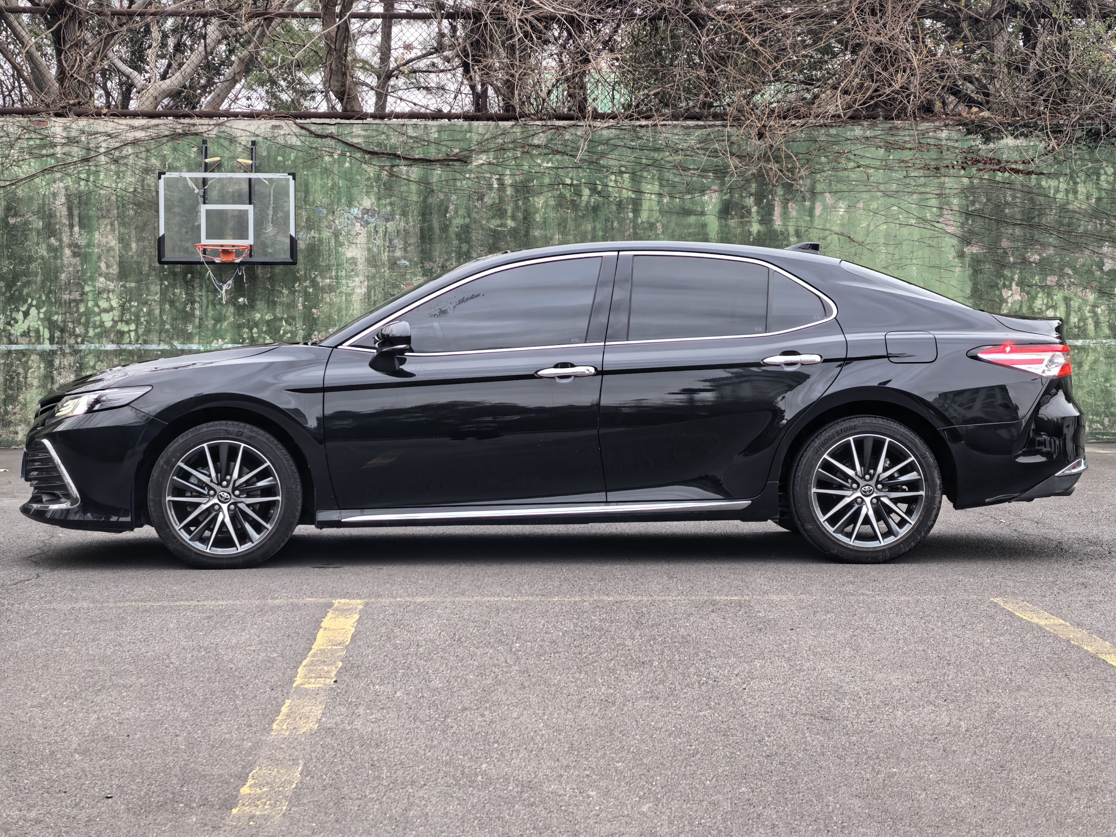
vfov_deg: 19.9
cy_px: 418
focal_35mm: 74
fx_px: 2386
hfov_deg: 26.3
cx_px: 558
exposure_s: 1/100
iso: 50
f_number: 1.4
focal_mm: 6.98
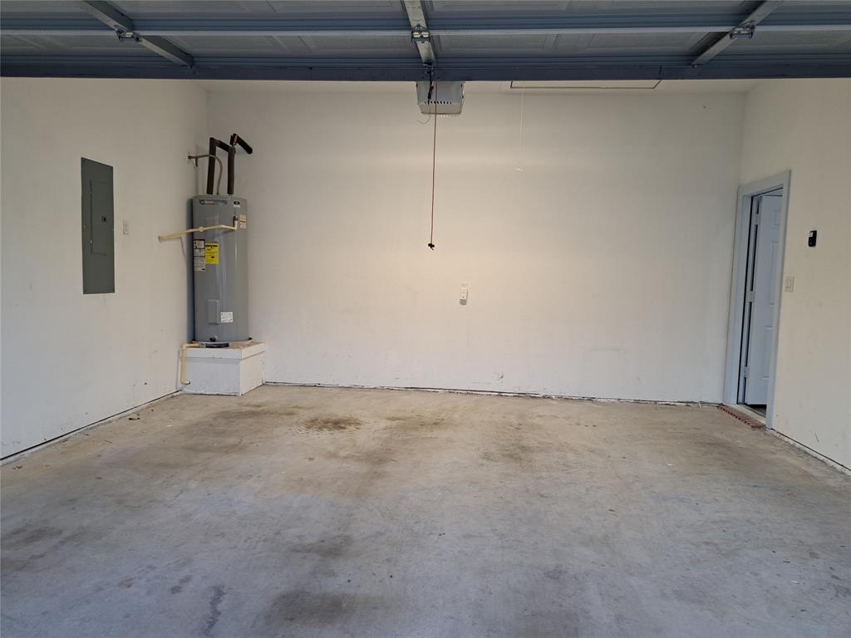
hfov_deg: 71.6
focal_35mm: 24
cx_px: 426
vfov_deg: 56.8
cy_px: 319
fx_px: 590
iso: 160
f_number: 1.8
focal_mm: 5.23
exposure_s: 1/60
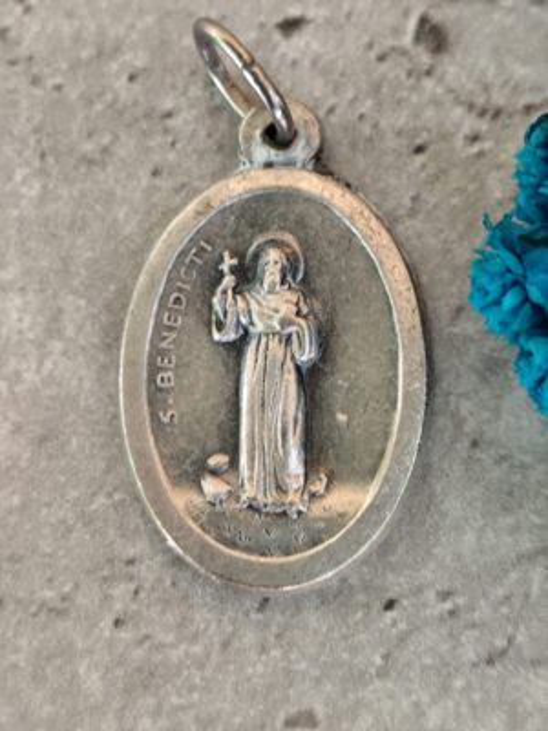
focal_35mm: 93
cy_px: 366
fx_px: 1963
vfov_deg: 21.1
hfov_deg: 15.9
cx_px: 274
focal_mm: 6.19
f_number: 1.65
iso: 320
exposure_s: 1/25
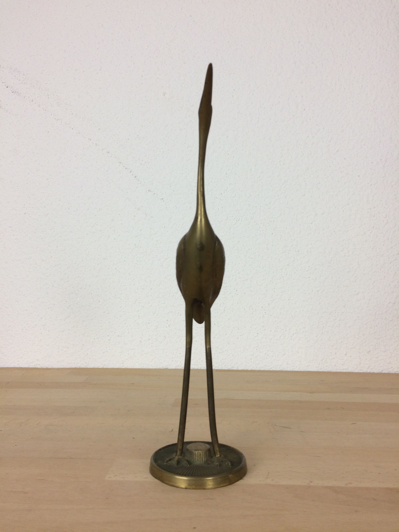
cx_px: 200
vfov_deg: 61.7
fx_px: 446
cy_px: 266
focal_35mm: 29
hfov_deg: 48.2
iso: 50
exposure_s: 1/50
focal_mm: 4.15
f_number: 2.2
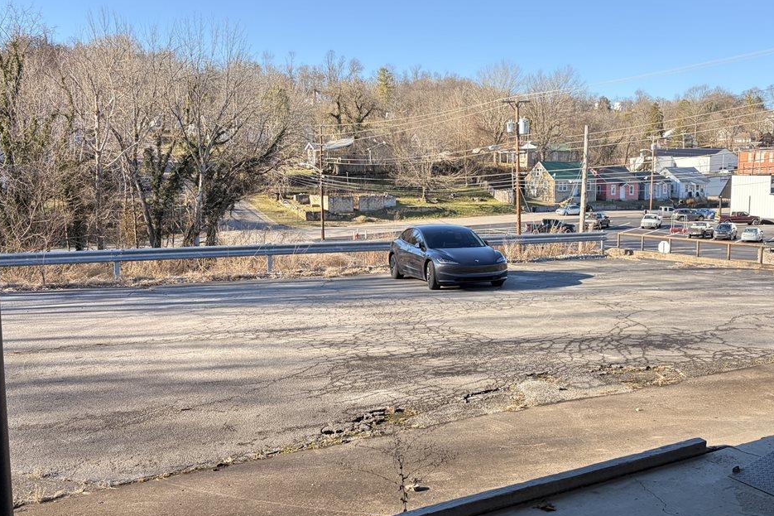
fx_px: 795
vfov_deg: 35.9
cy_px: 261
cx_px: 493
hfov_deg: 51.2
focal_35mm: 37
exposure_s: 1/920
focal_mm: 5.96
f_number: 1.6
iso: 64
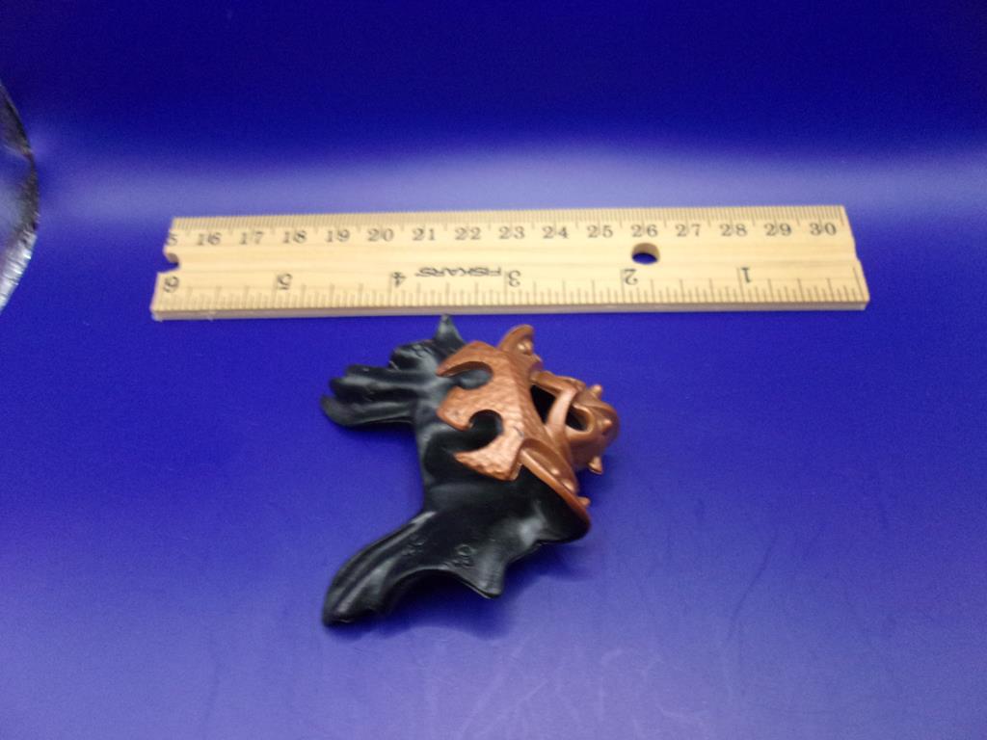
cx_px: 494
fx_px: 770
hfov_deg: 65.3
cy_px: 370
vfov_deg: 51.4
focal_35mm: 27
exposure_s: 1/21
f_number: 3
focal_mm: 4.9
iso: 400
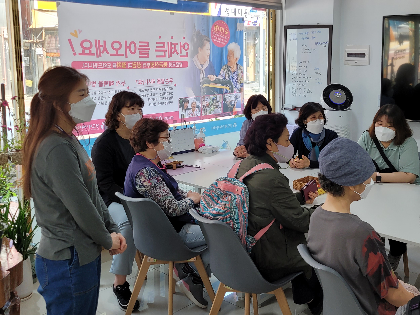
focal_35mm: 42
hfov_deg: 44.4
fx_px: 510
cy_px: 117
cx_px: 264
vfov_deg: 34.2
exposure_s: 1/119
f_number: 1.8
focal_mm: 5.4
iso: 100
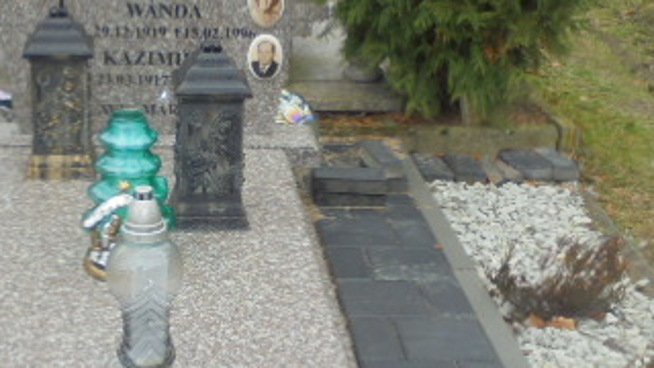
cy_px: 211
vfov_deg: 16.3
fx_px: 1283
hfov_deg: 28.4
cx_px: 208
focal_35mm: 74
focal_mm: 6.1
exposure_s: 1/60
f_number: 4
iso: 100
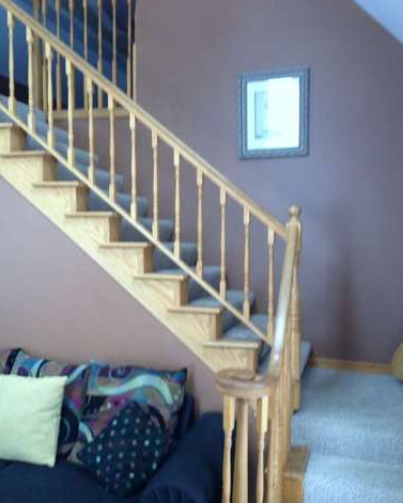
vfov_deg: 51.5
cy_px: 266
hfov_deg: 42.2
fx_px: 522
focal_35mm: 35
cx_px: 203
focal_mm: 4.13
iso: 64
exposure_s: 1/20
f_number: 2.4
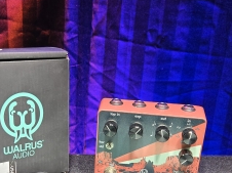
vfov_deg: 26.9
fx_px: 355
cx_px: 84
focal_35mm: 53
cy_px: 139
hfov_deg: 36.0
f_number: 1.8
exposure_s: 1/57
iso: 64
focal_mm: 5.4
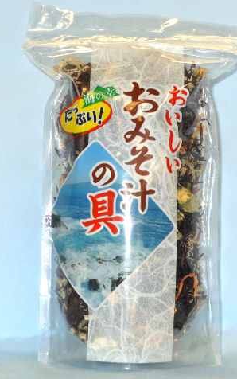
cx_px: 136
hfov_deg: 7.7
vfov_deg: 12.2
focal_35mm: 171
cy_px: 190
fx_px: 1765
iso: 200
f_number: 5.4
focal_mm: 21.5
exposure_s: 1/60
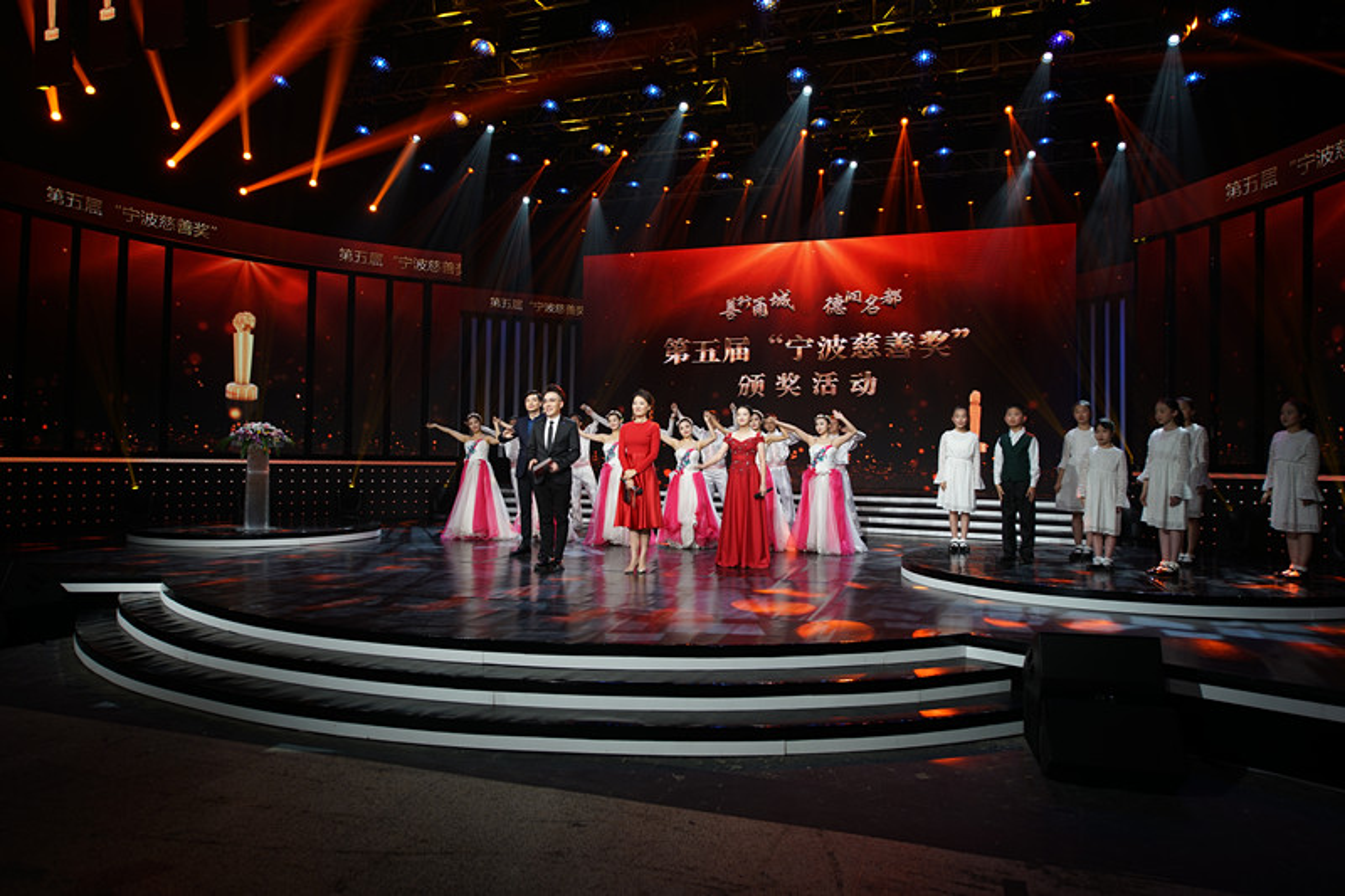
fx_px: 904
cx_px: 672
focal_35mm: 24
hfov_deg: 73.3
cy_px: 448
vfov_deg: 52.7
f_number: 3.5
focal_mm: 24.2
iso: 320
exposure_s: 1/60
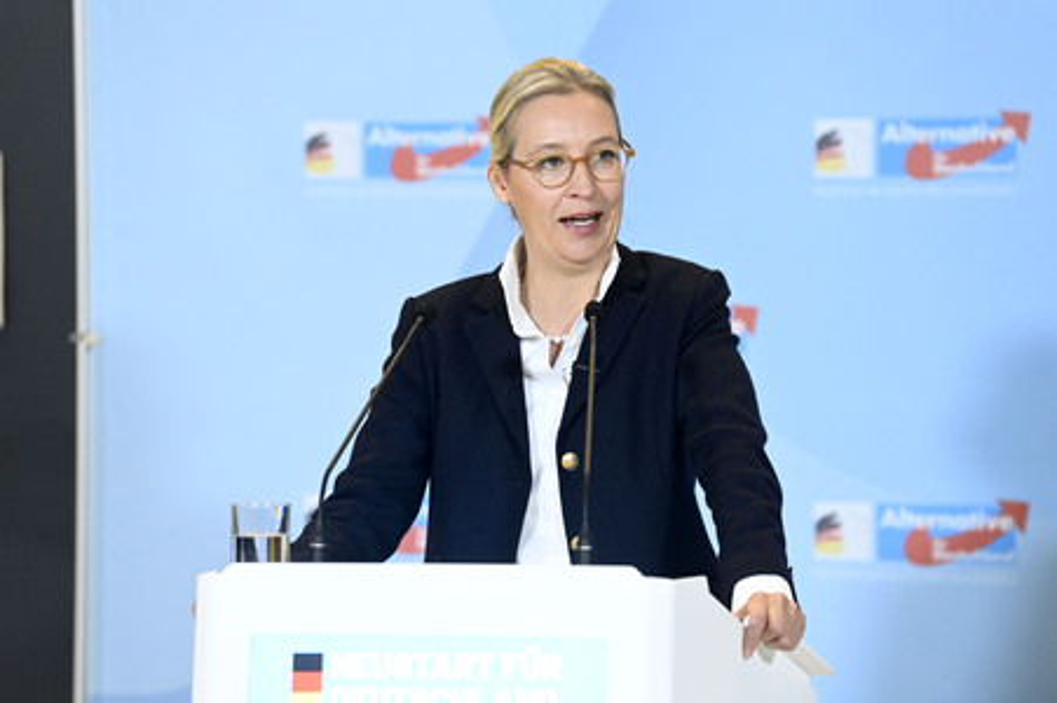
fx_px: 5428
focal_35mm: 185
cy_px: 352
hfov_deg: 11.1
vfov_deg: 7.4
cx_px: 528
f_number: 4
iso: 8000
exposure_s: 1/400
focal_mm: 185
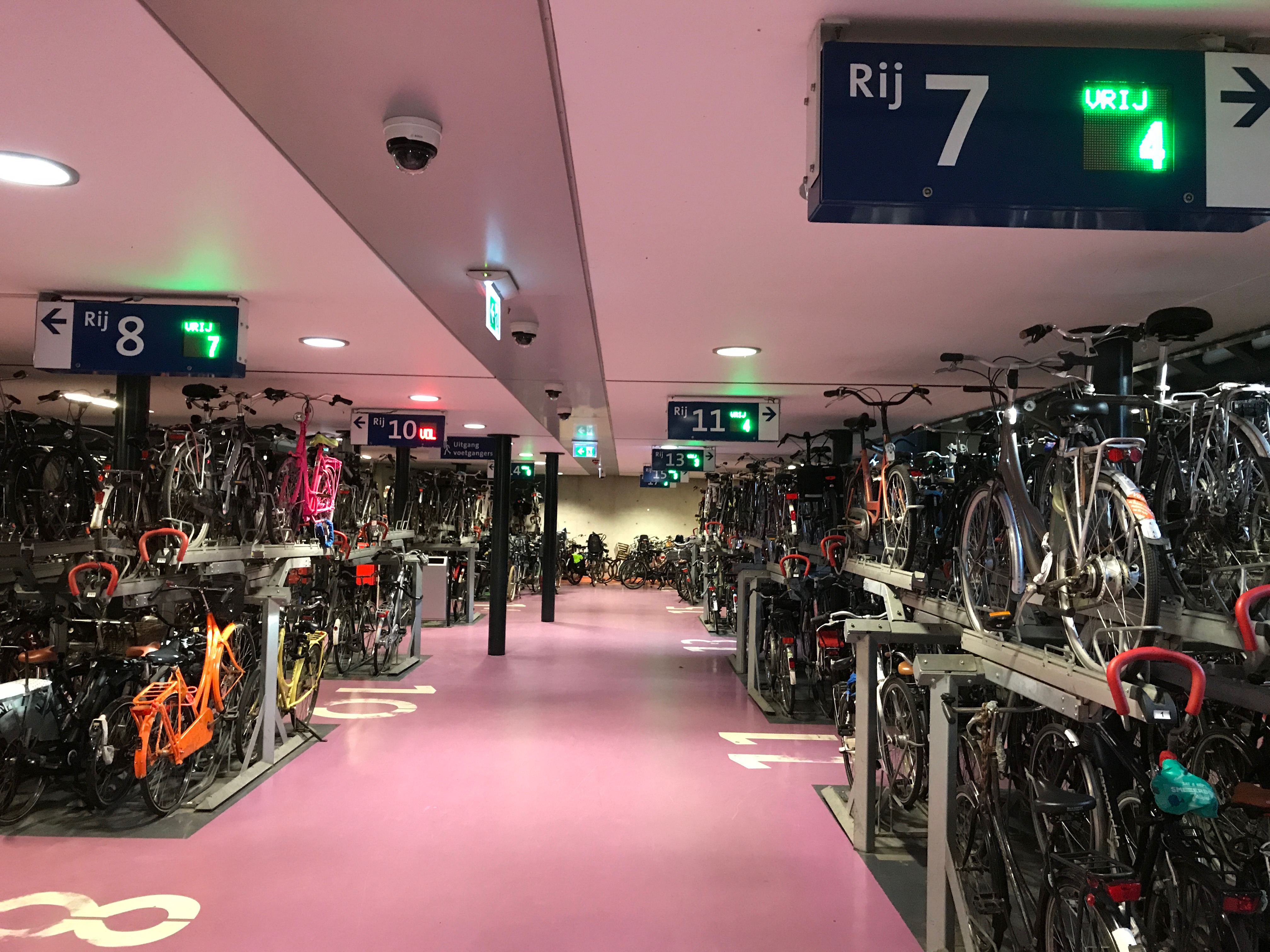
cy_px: 476
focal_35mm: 28
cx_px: 635
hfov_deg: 63.4
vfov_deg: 49.7
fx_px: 1027
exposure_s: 1/14
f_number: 1.8
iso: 100
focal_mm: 3.99
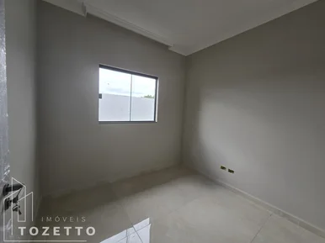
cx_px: 162
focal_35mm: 13
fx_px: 122
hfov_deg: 106.2
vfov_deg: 89.9
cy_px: 122
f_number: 2.2
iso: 80
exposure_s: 1/359
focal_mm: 2.2
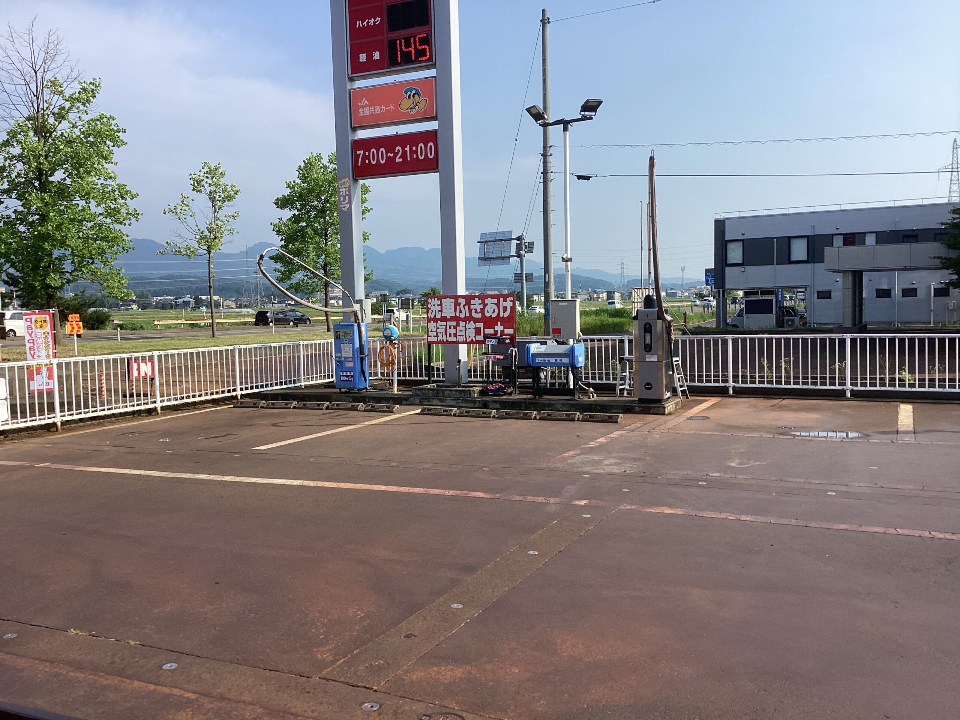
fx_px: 860
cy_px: 360
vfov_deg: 45.4
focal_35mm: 31
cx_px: 480
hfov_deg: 58.4
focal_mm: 3.3
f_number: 2.4
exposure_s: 1/1199
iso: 25
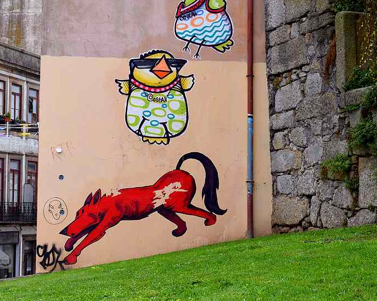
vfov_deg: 17.3
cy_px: 124
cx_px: 193
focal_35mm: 89
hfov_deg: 21.5
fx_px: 993
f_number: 8
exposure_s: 1/250
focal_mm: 42
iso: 280
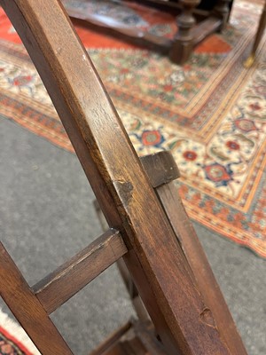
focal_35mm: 25
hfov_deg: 54.9
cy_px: 178
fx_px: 256
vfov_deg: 69.4
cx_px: 133
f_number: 1.6
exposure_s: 1/50
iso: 320
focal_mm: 5.1
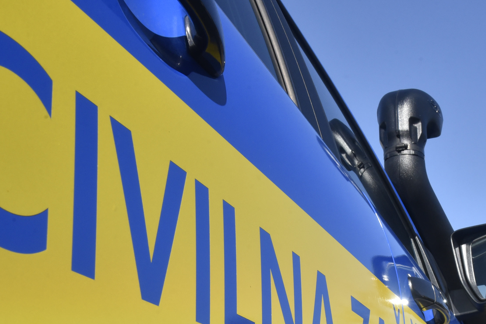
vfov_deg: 19.8
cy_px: 320
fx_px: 905
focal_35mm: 67
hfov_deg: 29.5
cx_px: 372
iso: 1000
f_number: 18
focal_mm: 31
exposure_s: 1/400
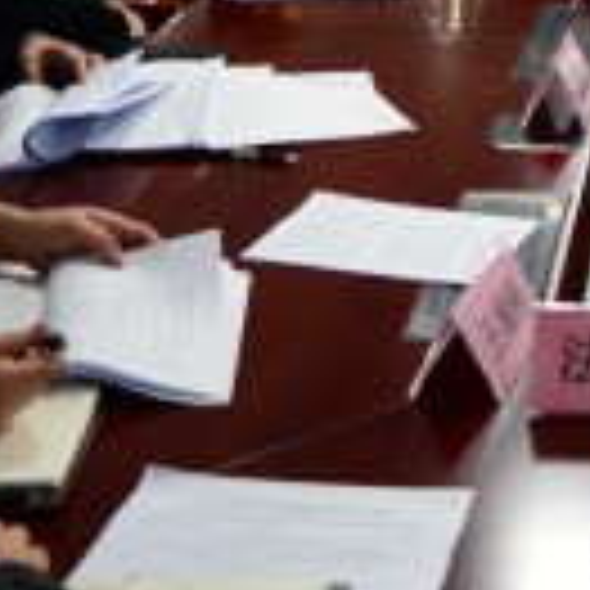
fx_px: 1890
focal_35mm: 98
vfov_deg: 16.7
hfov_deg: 16.7
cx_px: 784
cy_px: -191
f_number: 4
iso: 4000
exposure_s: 1/250
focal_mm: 24
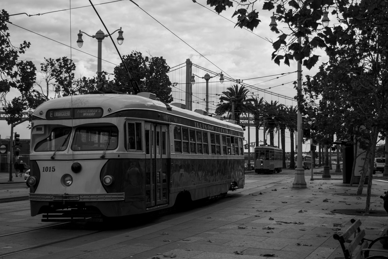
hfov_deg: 36.9
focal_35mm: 54
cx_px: 194
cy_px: 130
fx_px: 582
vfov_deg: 25.1
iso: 100
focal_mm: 36
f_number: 5
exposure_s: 1/640
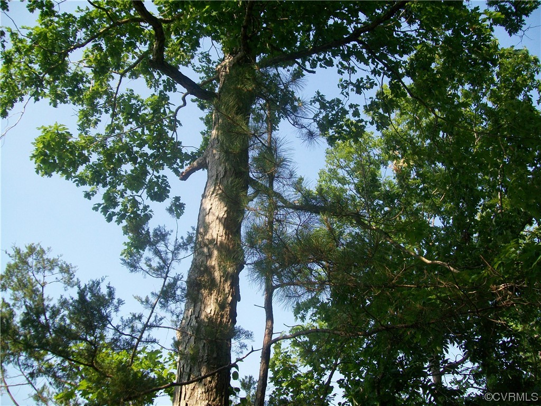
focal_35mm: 34
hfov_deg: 54.0
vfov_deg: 41.8
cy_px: 203
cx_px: 270
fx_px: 531
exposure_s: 1/500
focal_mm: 6.1
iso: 64
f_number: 2.7
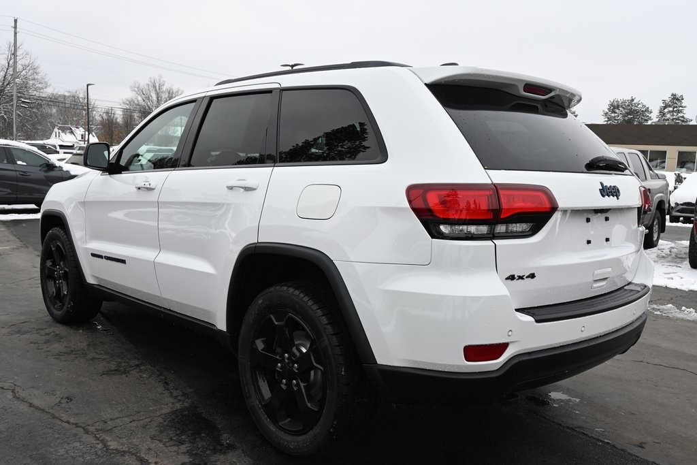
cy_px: 232
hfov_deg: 59.5
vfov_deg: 41.7
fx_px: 610
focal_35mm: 32
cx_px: 348
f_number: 5.6
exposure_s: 1/250
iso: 180
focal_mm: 21
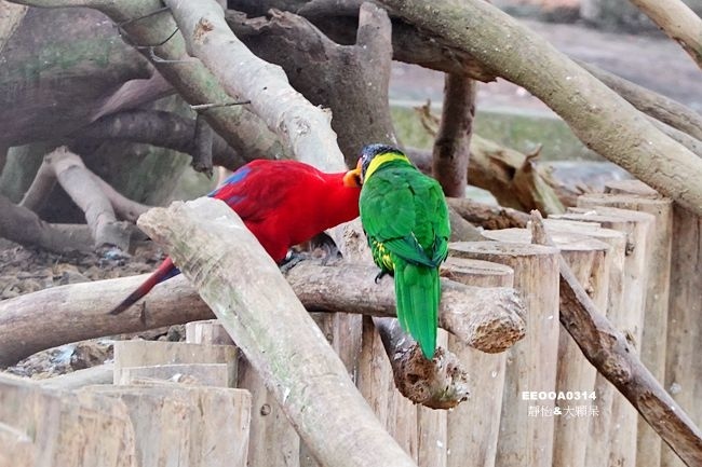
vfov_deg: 6.9
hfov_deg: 10.3
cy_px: 234
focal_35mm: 200
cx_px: 351
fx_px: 3899
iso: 800
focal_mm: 72
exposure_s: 1/25
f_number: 4.5
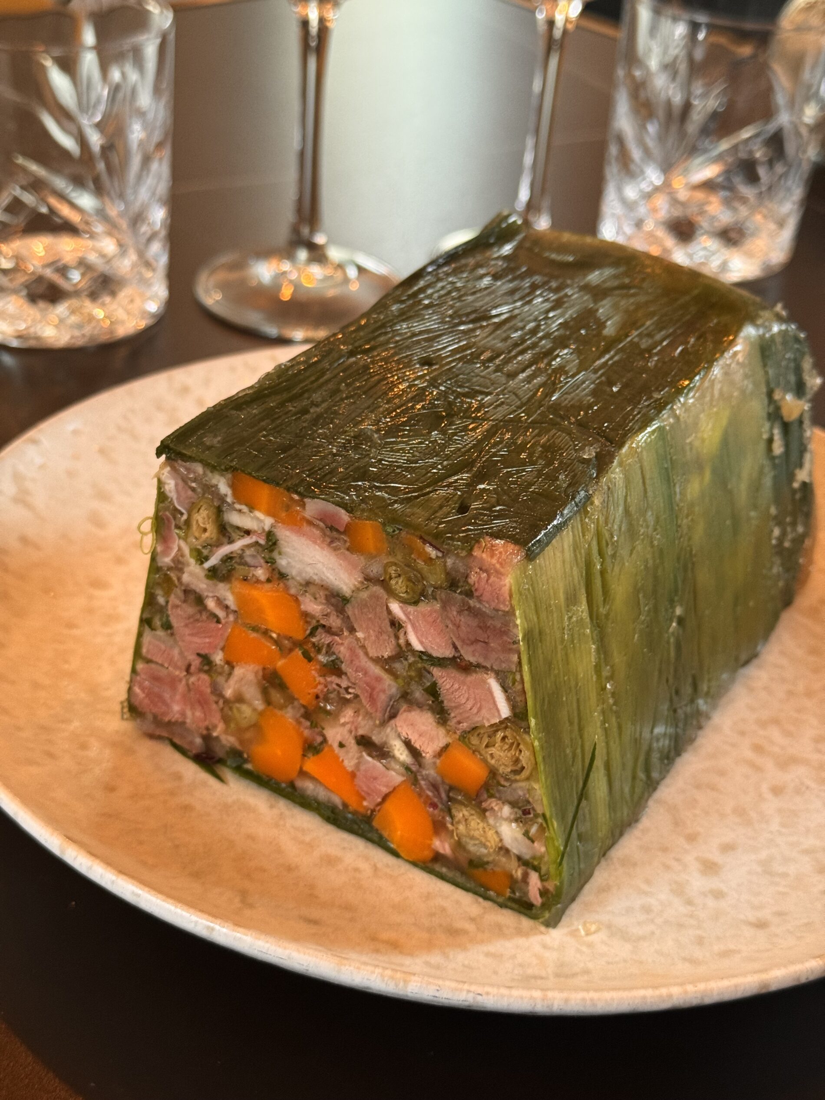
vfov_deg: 39.7
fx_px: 1525
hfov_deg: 30.3
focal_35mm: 48
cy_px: 550
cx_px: 412
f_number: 1.78
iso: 200
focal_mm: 6.76
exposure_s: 1/33
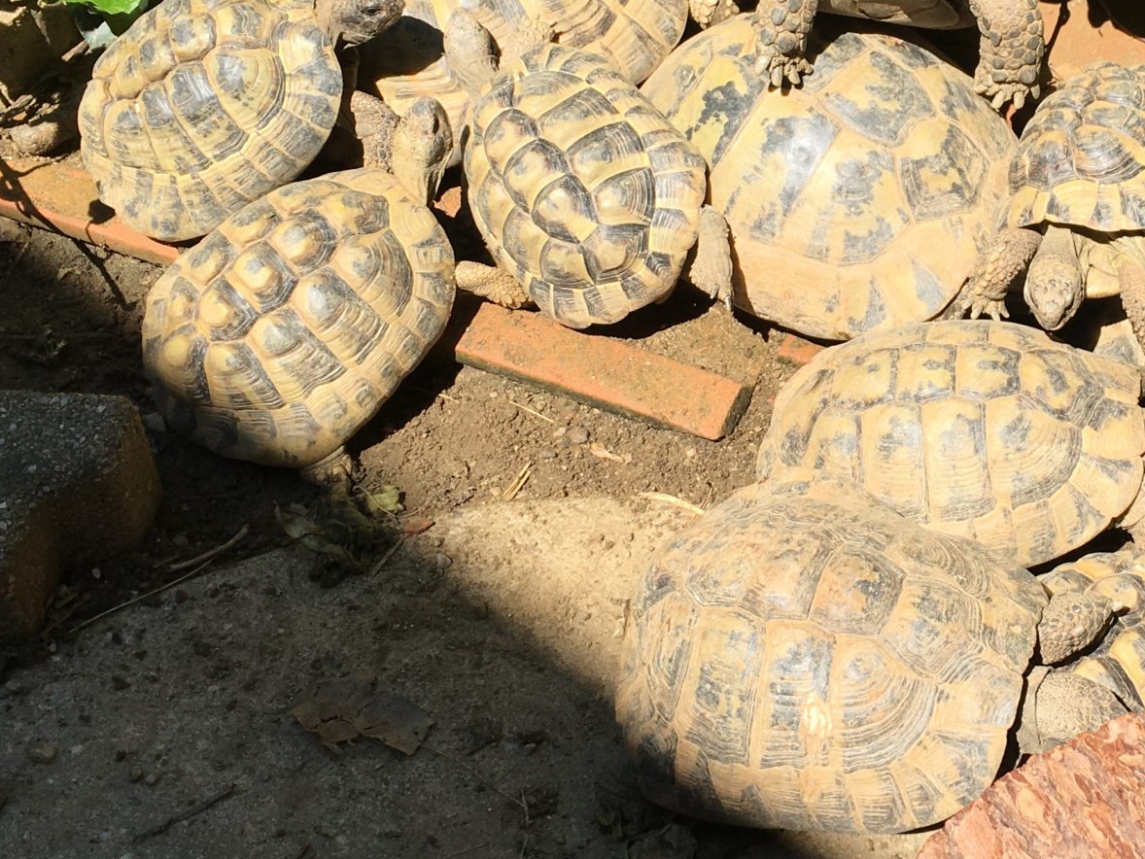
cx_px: 917
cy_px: 237
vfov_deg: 23.1
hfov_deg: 30.0
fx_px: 2084
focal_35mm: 63
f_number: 2.2
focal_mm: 4.15
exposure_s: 1/999
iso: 25
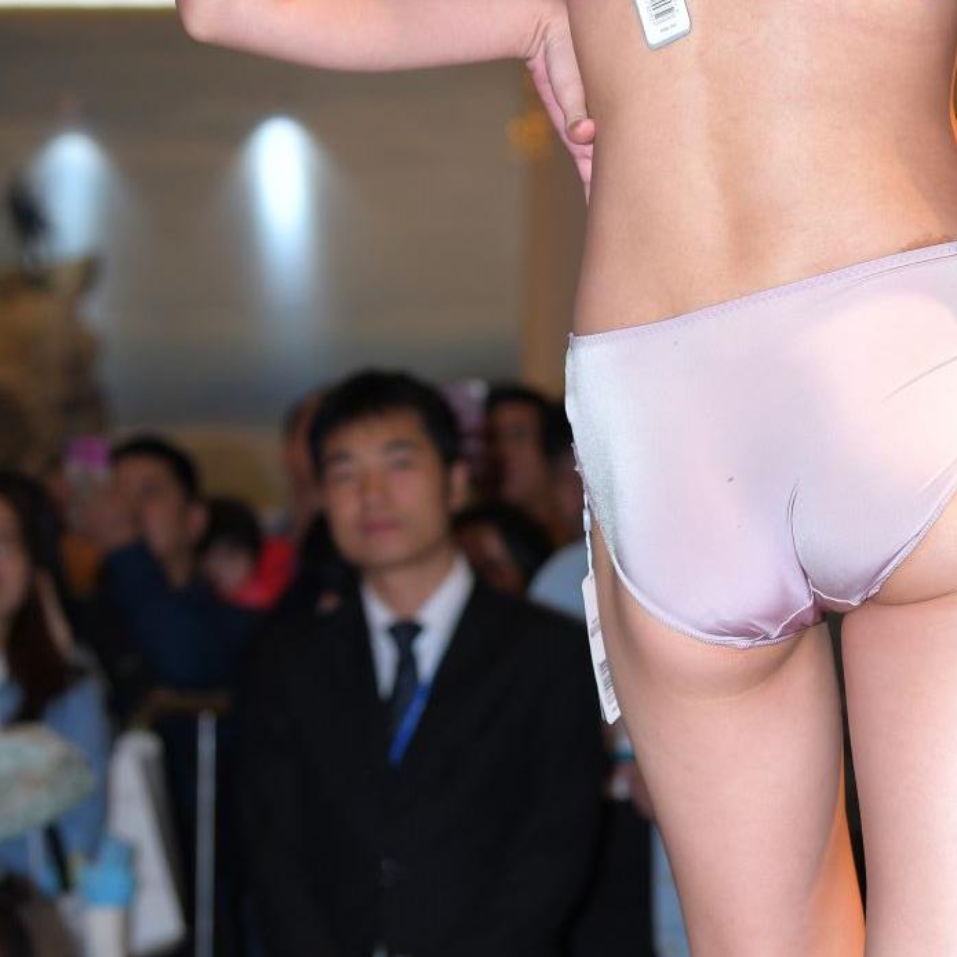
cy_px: 547
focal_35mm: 198
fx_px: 6193
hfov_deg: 8.8
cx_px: 874
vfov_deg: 8.8
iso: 500
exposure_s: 1/200
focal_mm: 70
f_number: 4
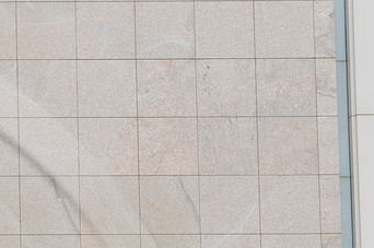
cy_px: 459
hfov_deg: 9.6
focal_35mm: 206
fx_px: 2137
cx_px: -244
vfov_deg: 6.5
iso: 200
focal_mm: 44
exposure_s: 1/160
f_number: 8
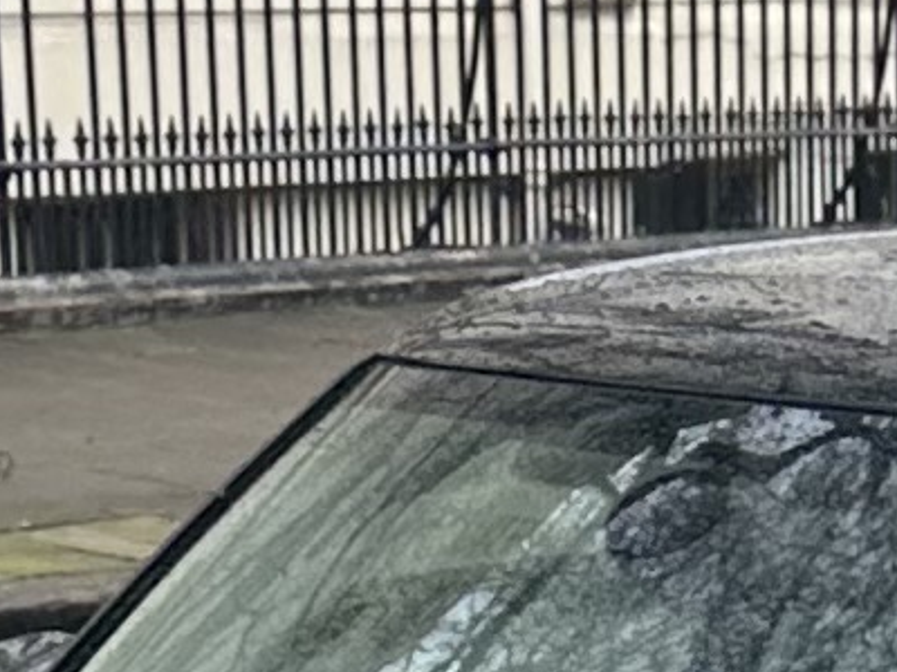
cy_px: 1543
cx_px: 727
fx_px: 3110
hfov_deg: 16.3
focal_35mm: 120
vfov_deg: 10.8
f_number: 1.78
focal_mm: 6.86
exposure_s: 1/699
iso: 80
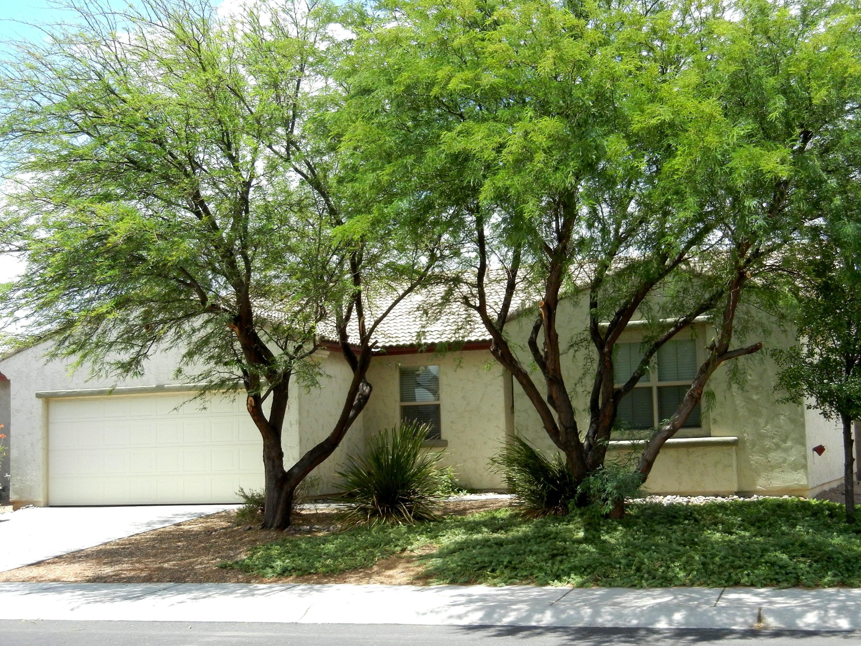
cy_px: 315
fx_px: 1293
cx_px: 463
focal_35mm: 52
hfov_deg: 36.8
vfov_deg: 28.0
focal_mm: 8.1
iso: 160
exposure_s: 1/677
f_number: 3.8
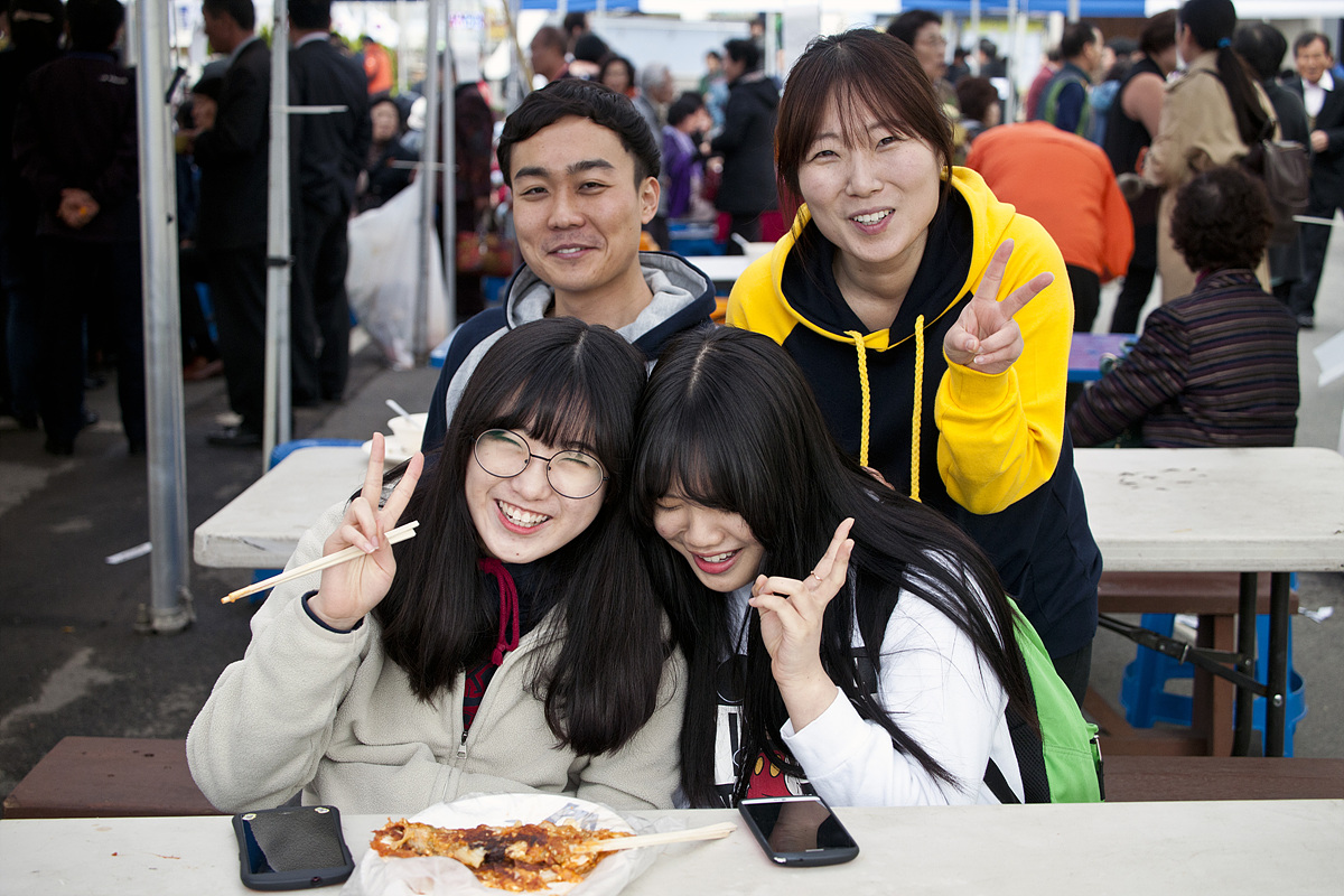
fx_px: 2426
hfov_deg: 31.0
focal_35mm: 65
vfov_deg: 20.9
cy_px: 448
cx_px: 672
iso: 400
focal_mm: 65
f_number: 5
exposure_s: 1/400
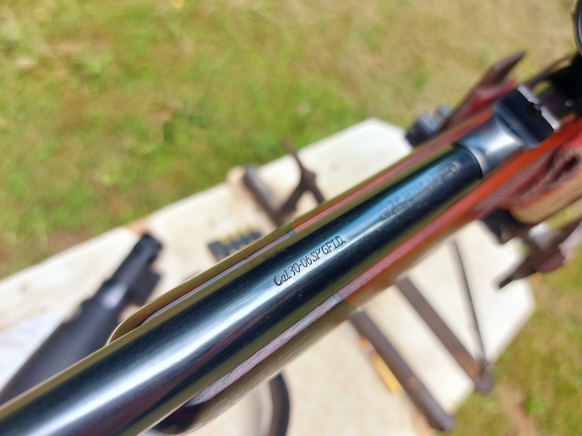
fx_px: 404
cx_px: 291
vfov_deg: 56.8
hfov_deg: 71.6
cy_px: 218
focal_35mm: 24
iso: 32
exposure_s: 1/164
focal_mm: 5.23
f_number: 1.8
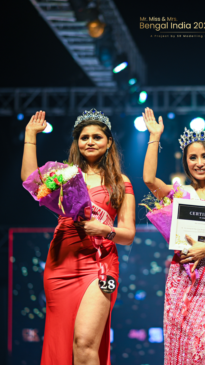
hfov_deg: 9.0
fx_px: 1295
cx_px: 188
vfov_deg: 16.0
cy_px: 182
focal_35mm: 134
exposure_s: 1/250
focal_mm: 85
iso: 200
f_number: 2
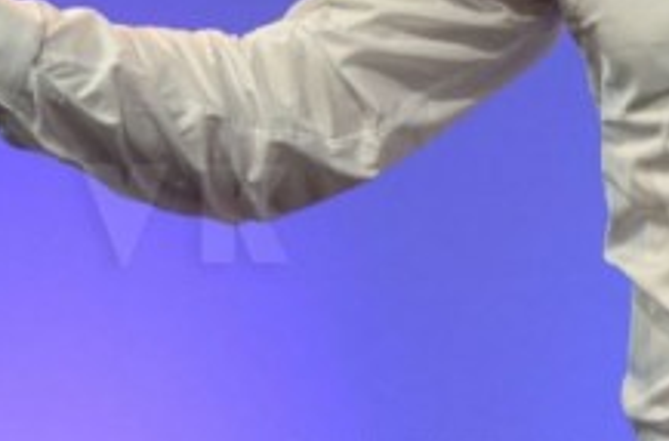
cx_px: 749
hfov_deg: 3.1
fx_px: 12313
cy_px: -160
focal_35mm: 665
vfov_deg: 2.0
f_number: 5.6
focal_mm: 120
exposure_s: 1/160
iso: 1000
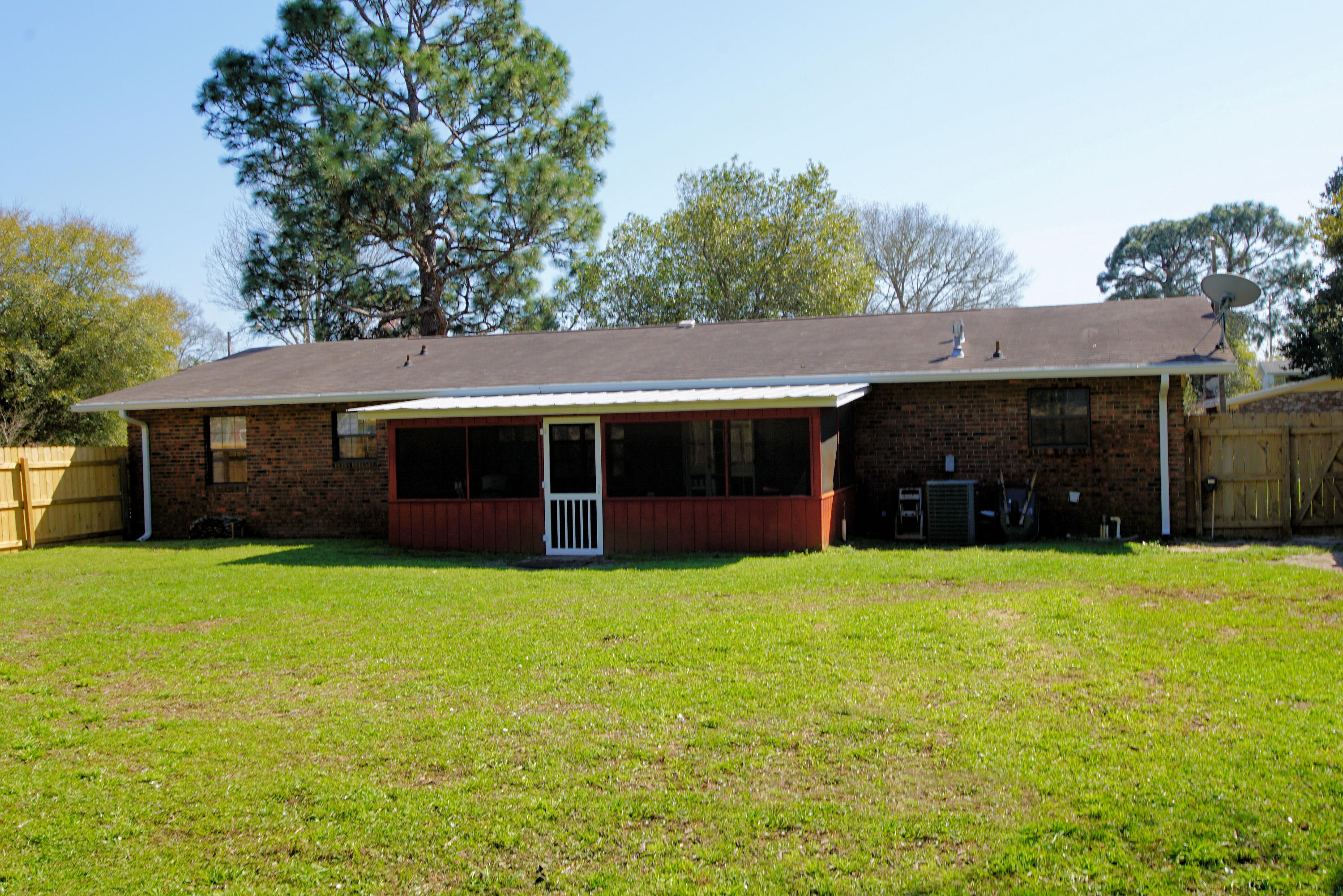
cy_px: 448
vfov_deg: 36.9
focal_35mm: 36
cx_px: 672
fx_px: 1343
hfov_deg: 53.1
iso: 100
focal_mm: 24
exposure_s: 1/80
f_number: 6.3
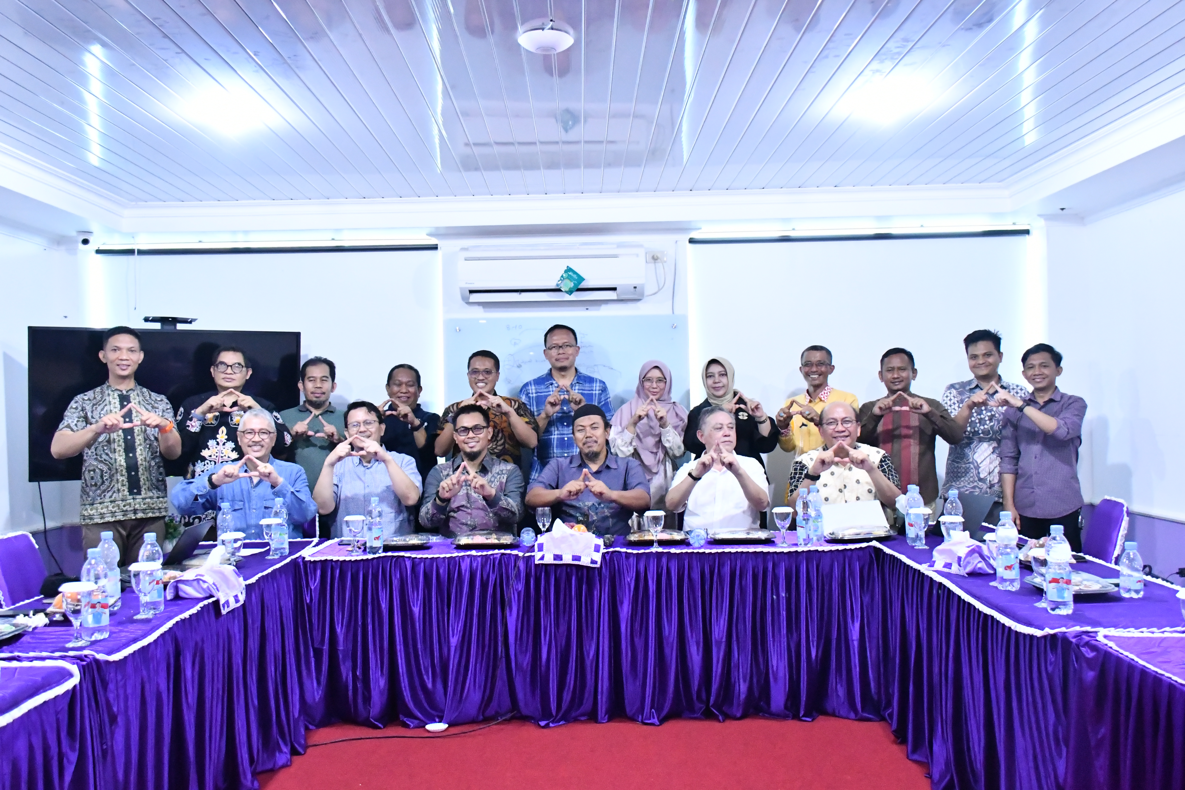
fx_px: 1086
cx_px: 592
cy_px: 395
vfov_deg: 40.0
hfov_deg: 57.2
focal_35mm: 33
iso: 10000
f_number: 5
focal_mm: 22
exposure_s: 1/100
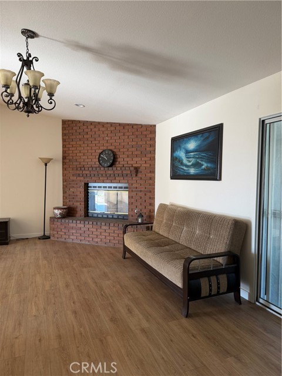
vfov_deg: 71.6
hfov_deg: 56.8
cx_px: 141
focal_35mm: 24
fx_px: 261
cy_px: 188
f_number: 1.78
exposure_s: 1/121
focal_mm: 6.76
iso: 200
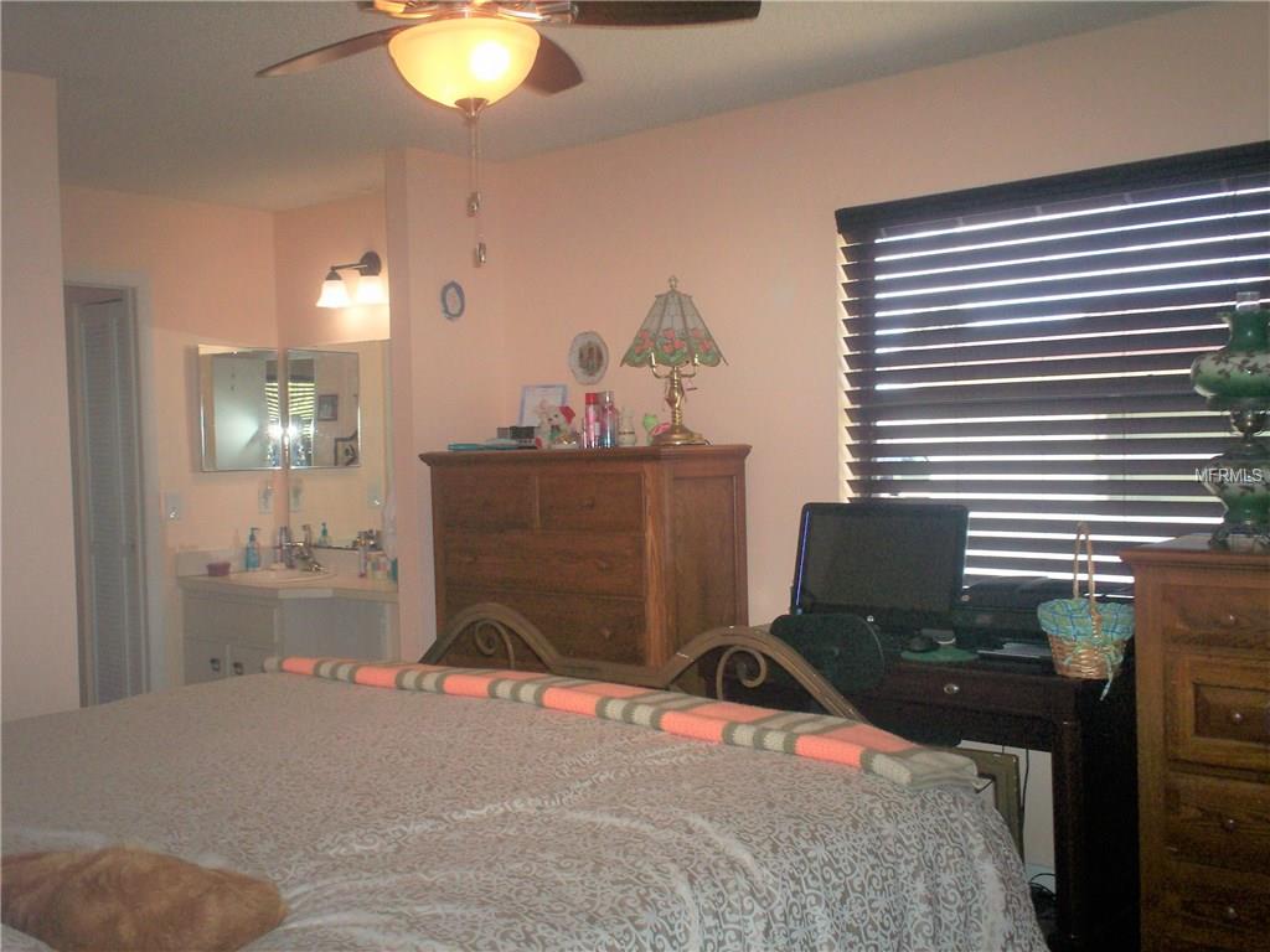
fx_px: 1321
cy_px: 476
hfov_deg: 51.4
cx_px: 635
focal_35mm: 36
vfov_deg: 39.7
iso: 140
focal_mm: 6
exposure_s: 1/60
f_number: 4.5
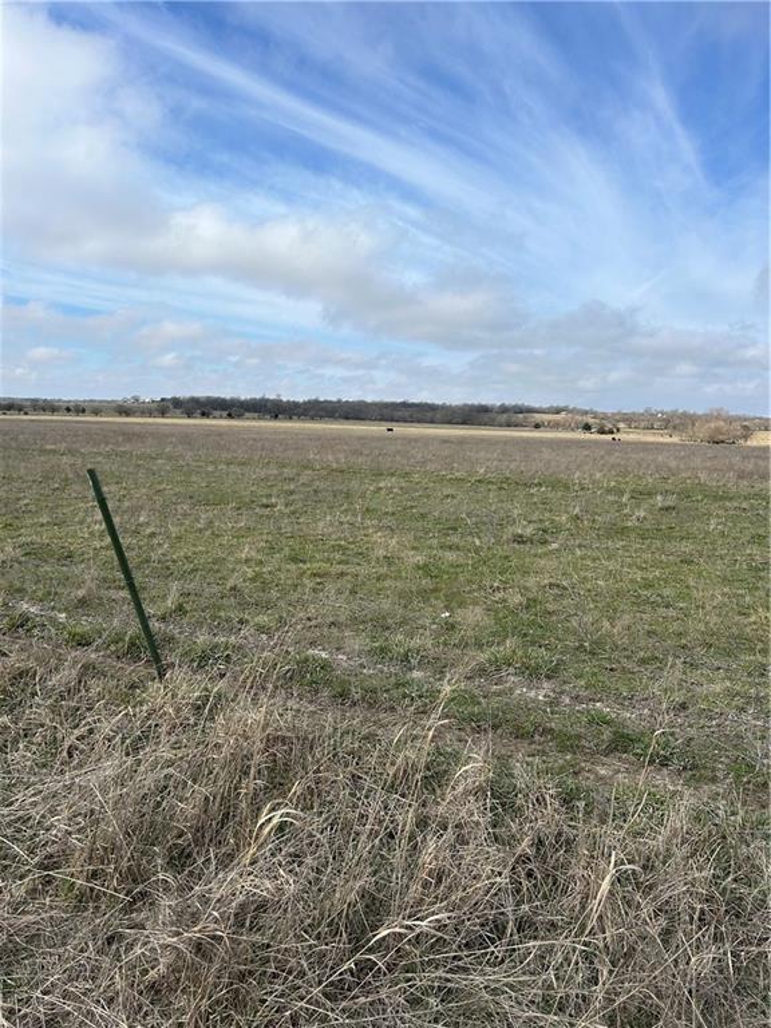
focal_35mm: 26
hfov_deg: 53.1
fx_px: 772
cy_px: 514
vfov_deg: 67.3
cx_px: 386
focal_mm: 5.7
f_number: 1.5
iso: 50
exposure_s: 1/5076
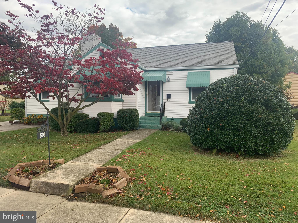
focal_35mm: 26
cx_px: 149
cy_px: 112
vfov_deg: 53.1
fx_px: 224
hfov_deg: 67.3
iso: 25
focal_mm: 4.25
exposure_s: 1/275
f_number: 1.8
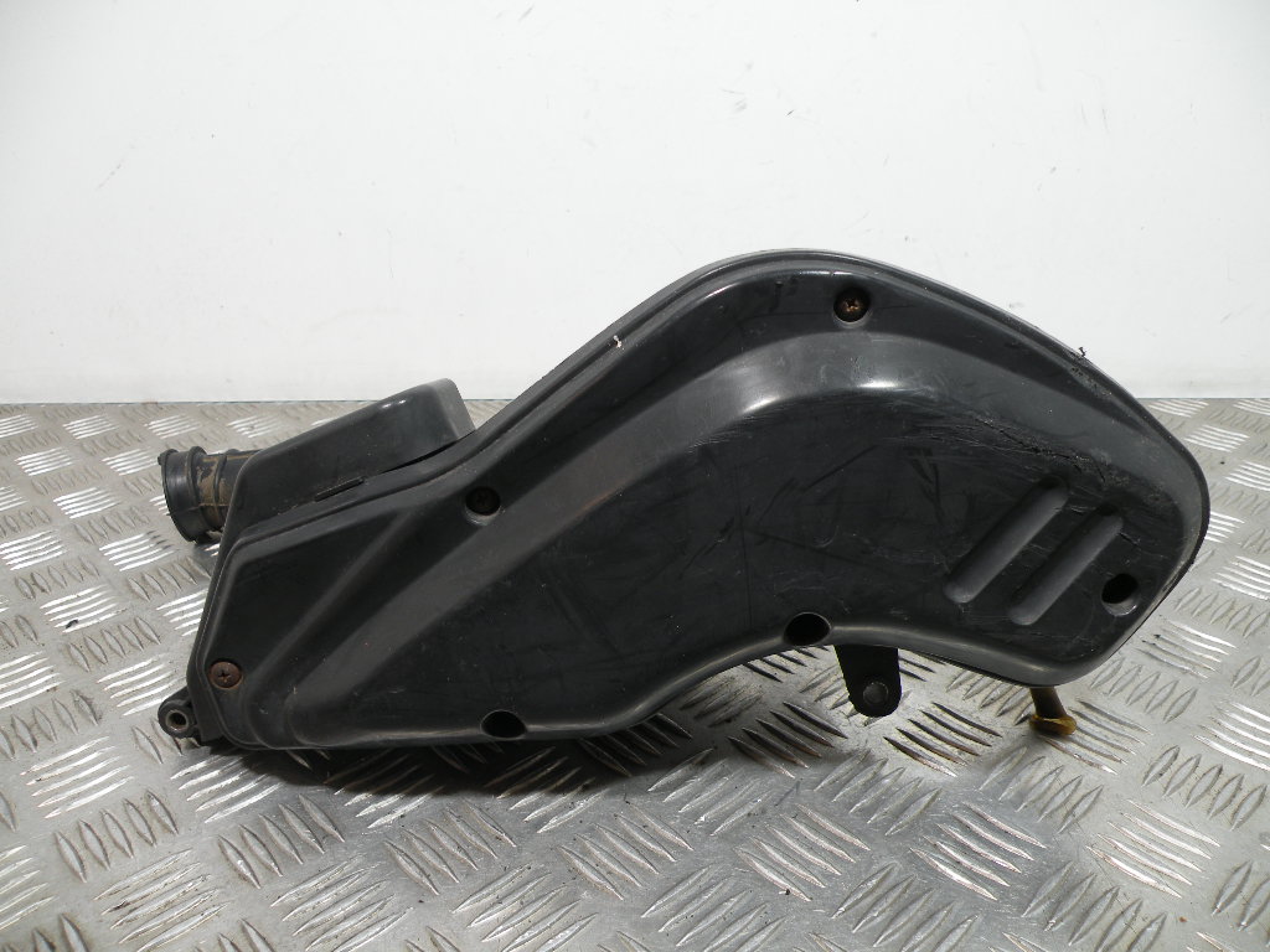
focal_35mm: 27
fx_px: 991
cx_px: 635
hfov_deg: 65.3
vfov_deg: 51.4
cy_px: 476
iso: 69
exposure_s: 1/60.4
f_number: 2.8
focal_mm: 4.7
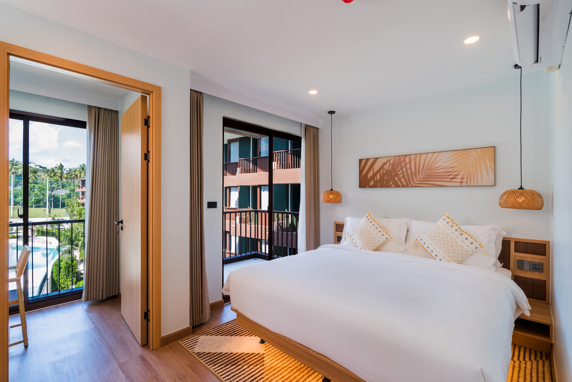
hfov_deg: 96.7
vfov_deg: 73.7
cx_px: 286
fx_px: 254
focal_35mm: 16
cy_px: 191
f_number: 9
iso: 50
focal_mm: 16
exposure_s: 1/10
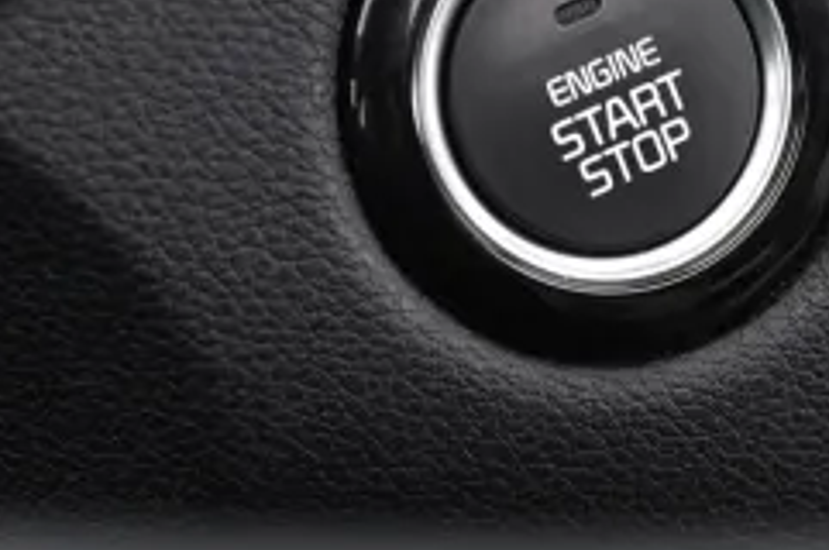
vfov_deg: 8.7
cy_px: 177
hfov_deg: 13.0
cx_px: 674
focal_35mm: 158
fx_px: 3633
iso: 500
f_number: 4.5
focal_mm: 50
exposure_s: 1/125
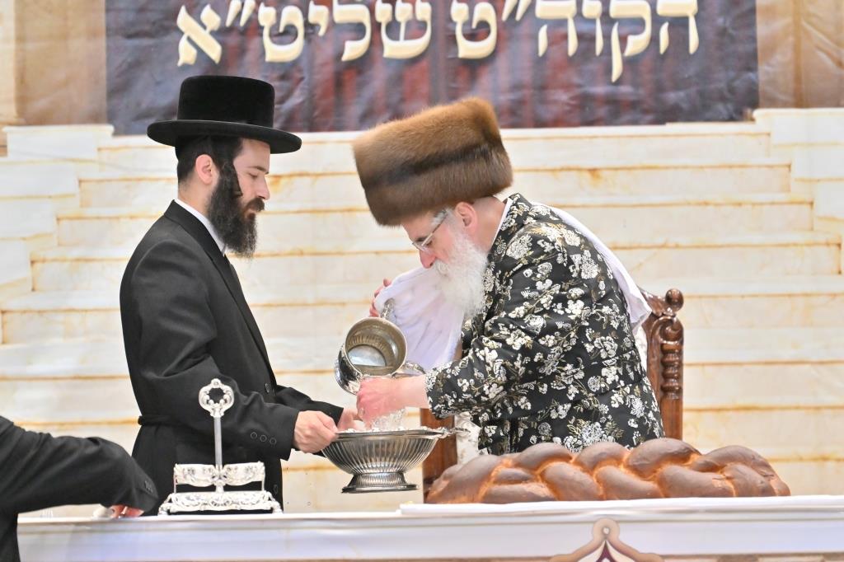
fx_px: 7031
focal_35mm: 300
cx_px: 422
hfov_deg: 6.9
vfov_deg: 4.6
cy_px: 281
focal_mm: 200
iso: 2500
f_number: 2.8
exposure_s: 1/2500
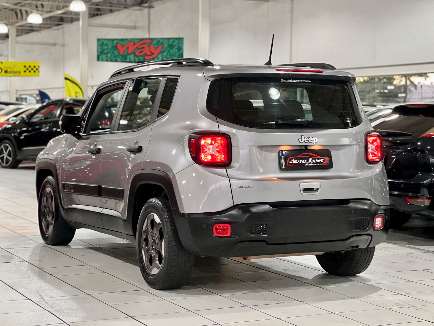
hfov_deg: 25.3
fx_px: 965
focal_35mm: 77
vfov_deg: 19.1
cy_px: 163
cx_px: 217
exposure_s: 1/30
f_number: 2.8
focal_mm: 9
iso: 320
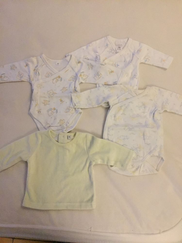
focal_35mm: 29
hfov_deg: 48.2
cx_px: 91
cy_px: 122
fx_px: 203
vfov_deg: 61.7
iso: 320
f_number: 2.2
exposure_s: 1/17
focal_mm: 4.15
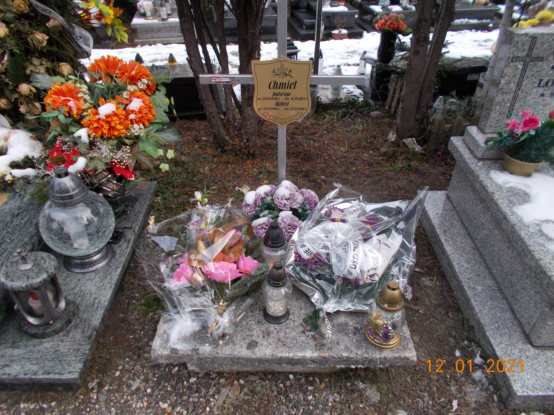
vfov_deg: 53.1
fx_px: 416
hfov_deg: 67.3
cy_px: 208
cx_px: 277
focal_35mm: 26
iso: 80
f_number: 3.2
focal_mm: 4.6
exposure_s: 1/160
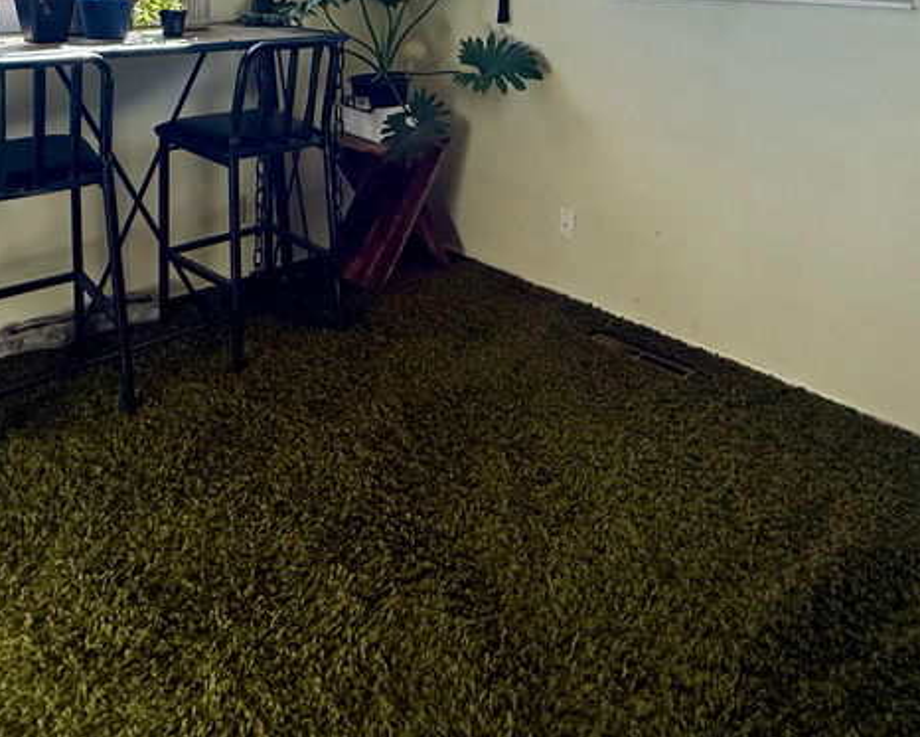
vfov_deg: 42.8
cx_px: 466
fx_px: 817
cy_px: 26
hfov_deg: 58.8
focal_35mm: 30
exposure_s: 1/203
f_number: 2.2
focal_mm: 2.22
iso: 64
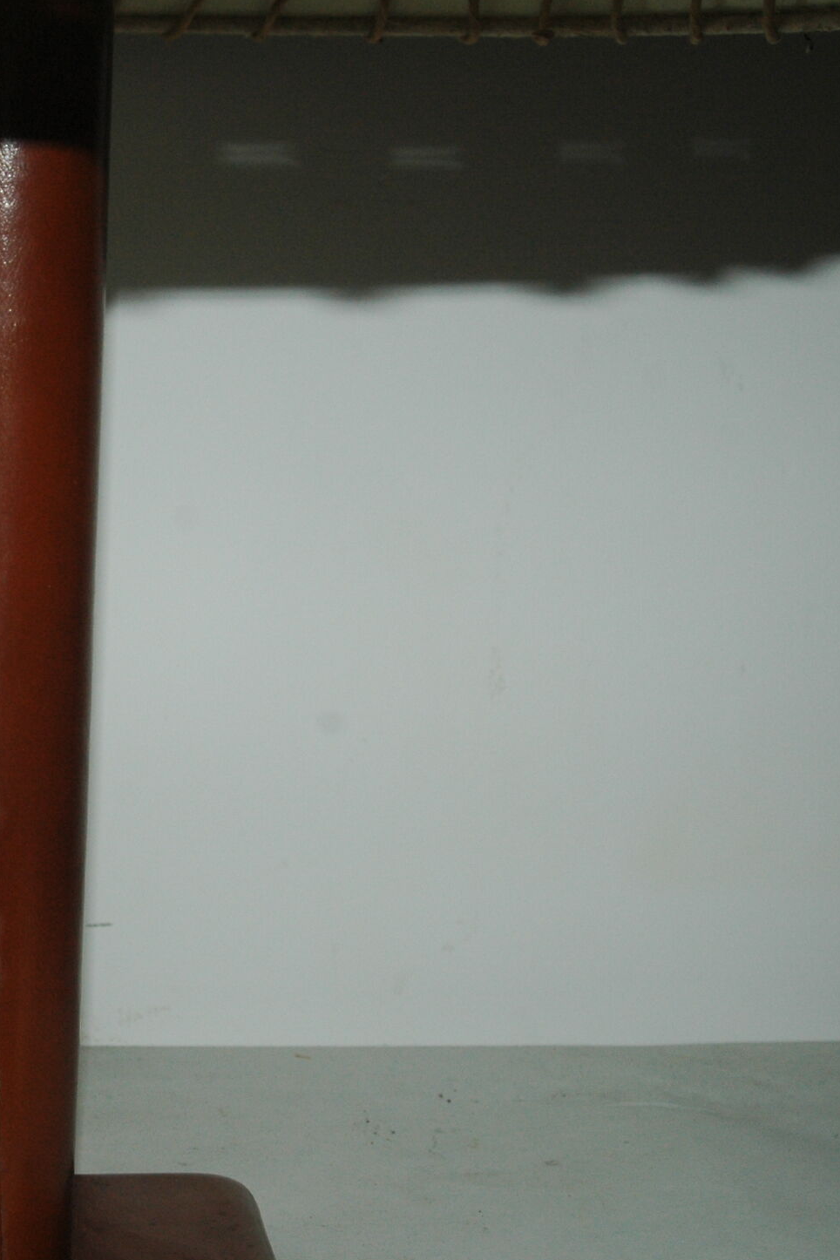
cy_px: 639
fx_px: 2275
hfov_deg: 20.4
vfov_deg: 31.0
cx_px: 37
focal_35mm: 65
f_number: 7.1
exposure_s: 1/125
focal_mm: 28
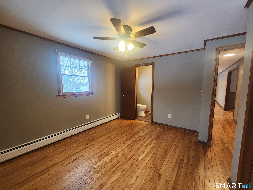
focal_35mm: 13
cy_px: 95
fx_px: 95
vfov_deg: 89.9
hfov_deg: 106.2
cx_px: 126
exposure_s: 1/60
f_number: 2.2
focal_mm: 2.2
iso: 400
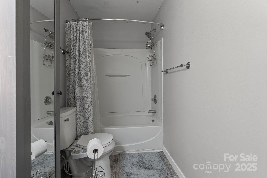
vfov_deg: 73.7
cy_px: 89
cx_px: 134
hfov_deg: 96.7
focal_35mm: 16
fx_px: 119
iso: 100
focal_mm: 16
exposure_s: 1.3
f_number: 13
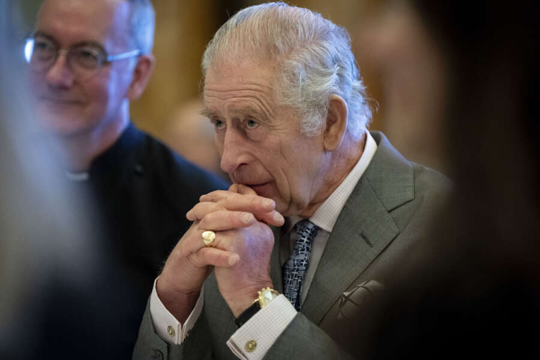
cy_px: 180
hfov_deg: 13.4
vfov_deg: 9.0
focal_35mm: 153
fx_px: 2295
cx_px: 270
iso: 6400
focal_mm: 153
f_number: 2.8
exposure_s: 1/125
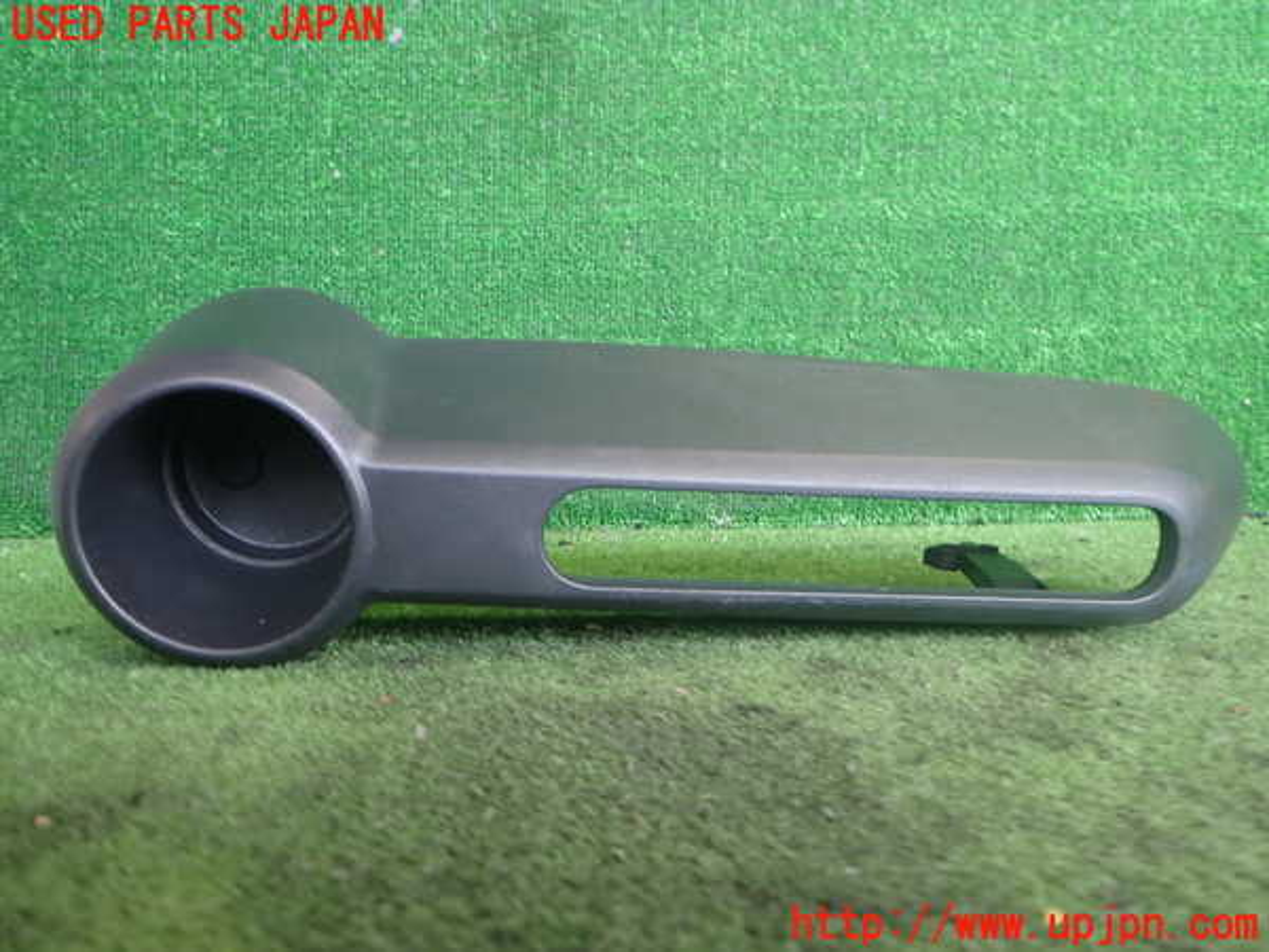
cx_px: 634
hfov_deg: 60.0
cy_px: 476
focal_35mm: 30
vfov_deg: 46.8
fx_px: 1100
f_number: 2.3
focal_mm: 5.4
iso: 200
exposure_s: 1/40
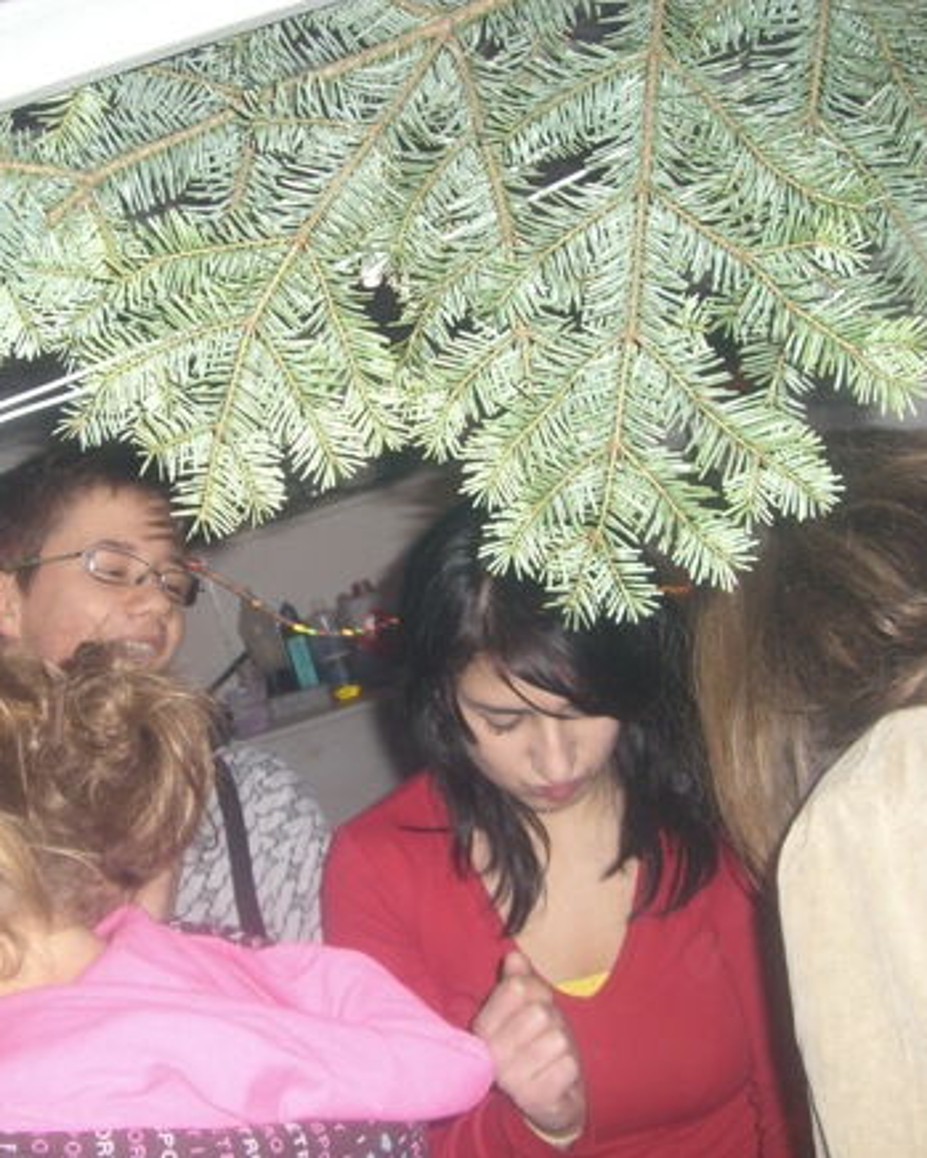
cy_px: 583
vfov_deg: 37.3
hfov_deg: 29.8
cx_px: 250
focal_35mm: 50
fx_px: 1714
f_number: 2.7
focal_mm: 6.2
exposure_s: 1/60
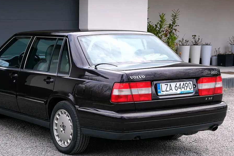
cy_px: 82
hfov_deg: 23.3
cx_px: 94
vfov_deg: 15.7
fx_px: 565
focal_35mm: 87
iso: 320
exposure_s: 1/300
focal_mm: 46.3
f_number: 5.6
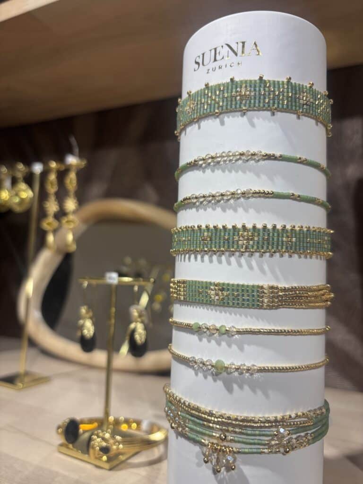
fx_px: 364
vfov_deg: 67.3
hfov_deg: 53.1
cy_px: 242
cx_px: 182
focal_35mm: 26
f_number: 1.6
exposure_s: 1/227
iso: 40
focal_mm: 5.96
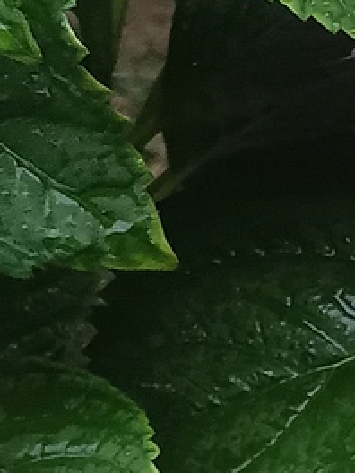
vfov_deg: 11.7
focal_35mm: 168
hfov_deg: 8.6
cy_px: 395
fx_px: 2297
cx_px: 522
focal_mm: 4.75
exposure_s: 1/33.3
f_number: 1.8
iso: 500
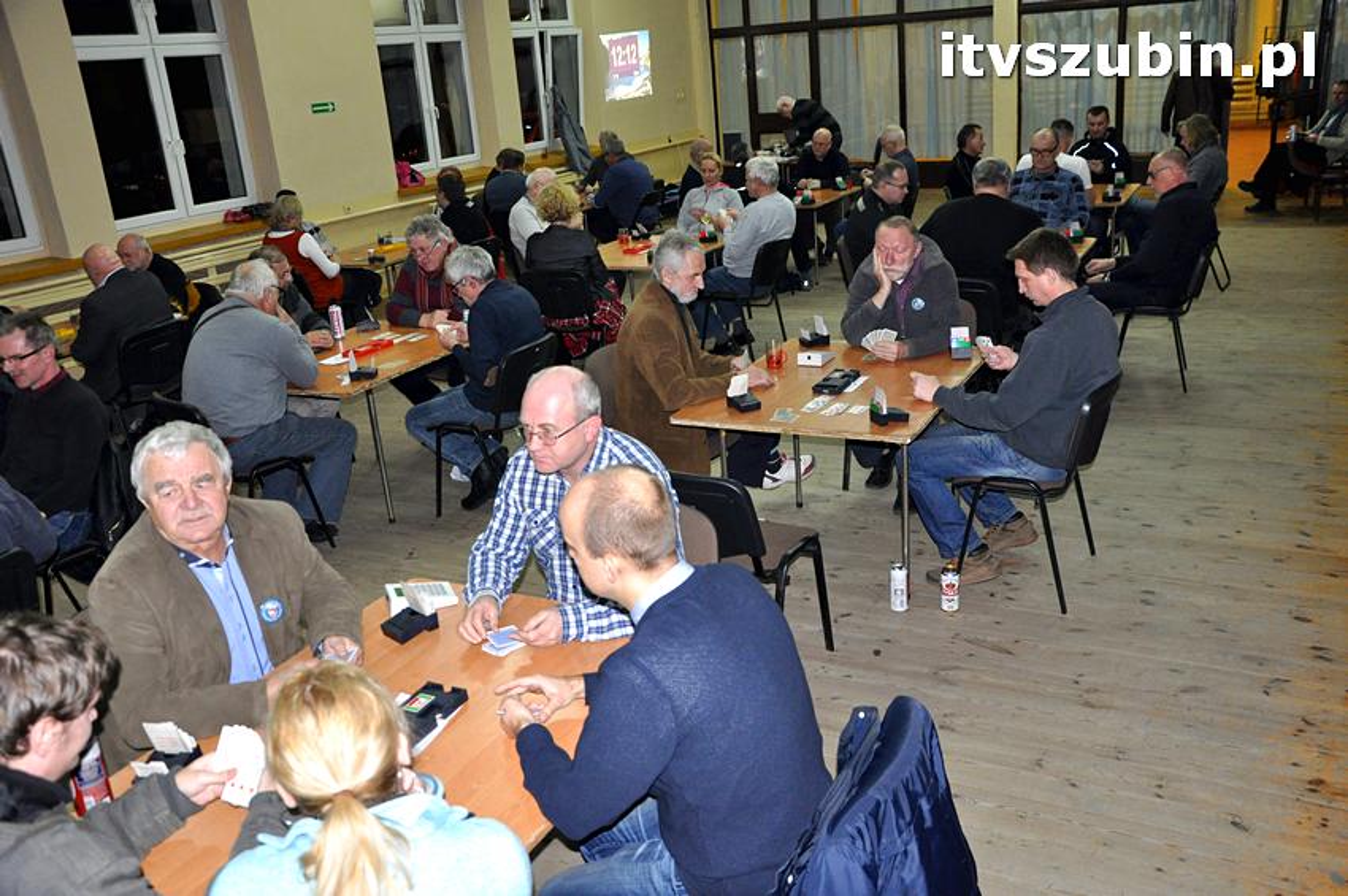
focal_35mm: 32
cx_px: 674
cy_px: 448
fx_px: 1178
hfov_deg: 59.5
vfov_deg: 41.6
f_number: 4.5
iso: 1250
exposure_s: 1/60
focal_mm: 21
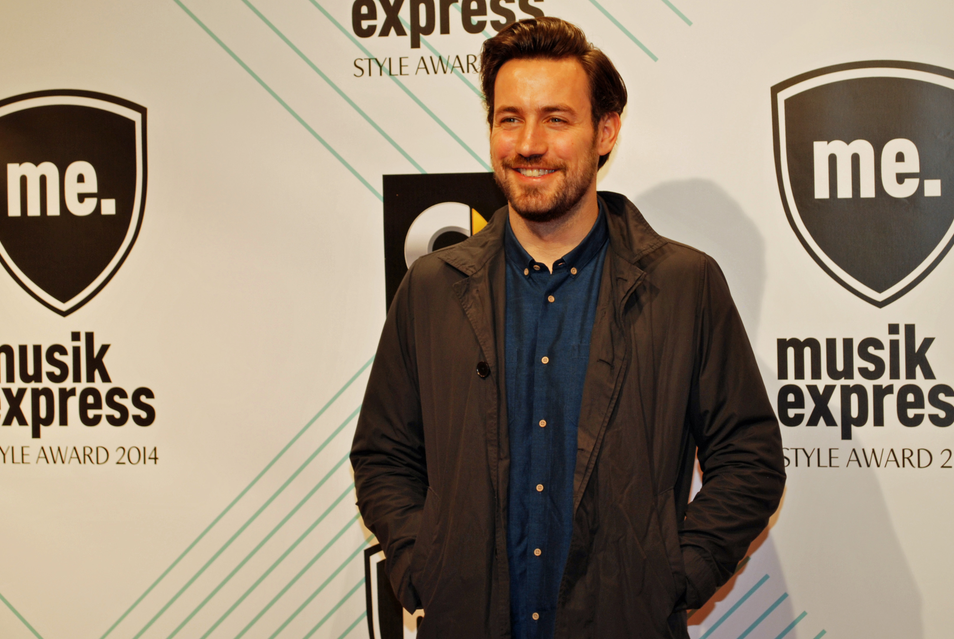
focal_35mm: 99
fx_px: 2616
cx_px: 539
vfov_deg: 13.9
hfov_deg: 20.7
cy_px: 277
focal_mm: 55
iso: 200
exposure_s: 1/100
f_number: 5.6
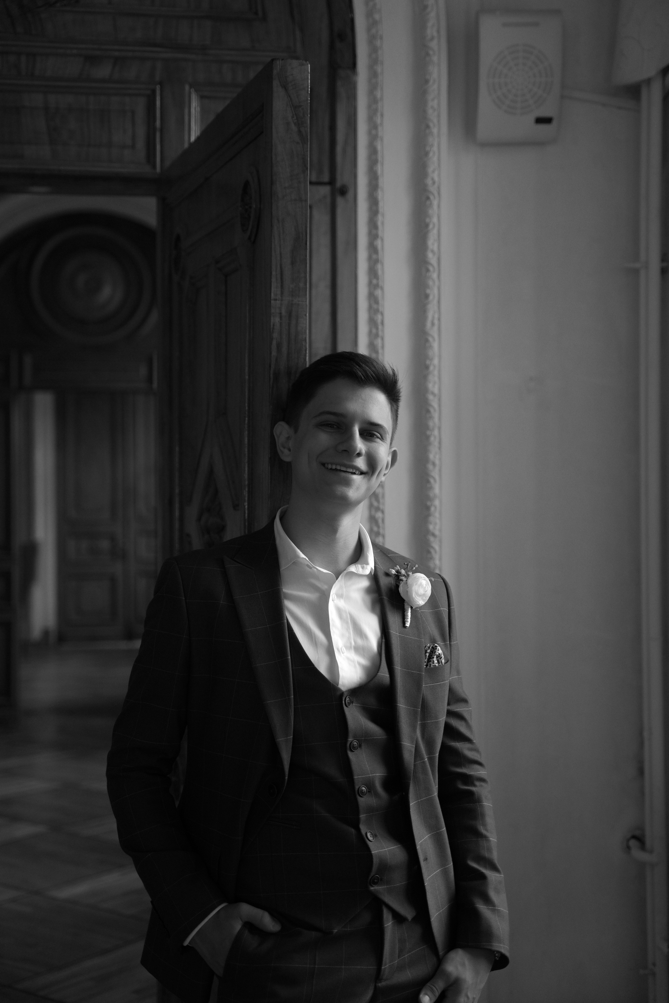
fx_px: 1449
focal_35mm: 52
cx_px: 334
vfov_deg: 38.2
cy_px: 502
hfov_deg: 26.0
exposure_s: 1/320
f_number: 2.8
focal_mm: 52
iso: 1250
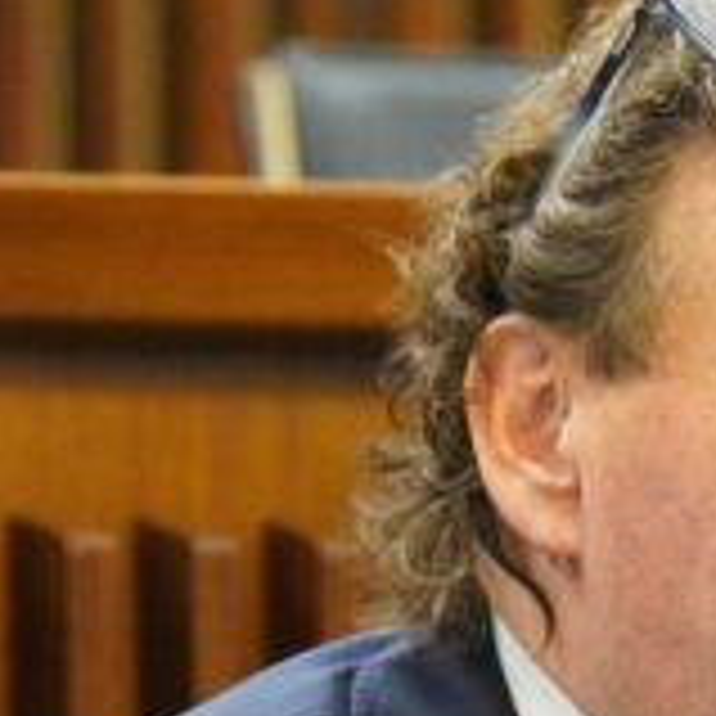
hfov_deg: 1.7
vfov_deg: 1.7
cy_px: 739
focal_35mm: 1006
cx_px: 374
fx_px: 23542
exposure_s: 1/250
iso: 6400
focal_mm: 180
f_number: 2.8
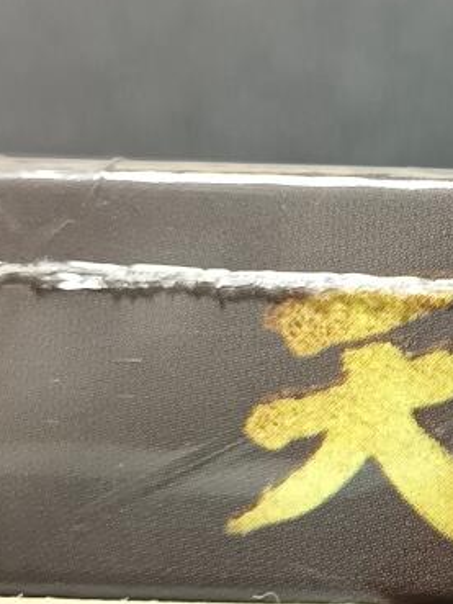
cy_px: 406
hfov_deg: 12.3
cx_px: 595
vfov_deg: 16.8
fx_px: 2040
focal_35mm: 117
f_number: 1.7
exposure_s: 1/25
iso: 1617
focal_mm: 5.31
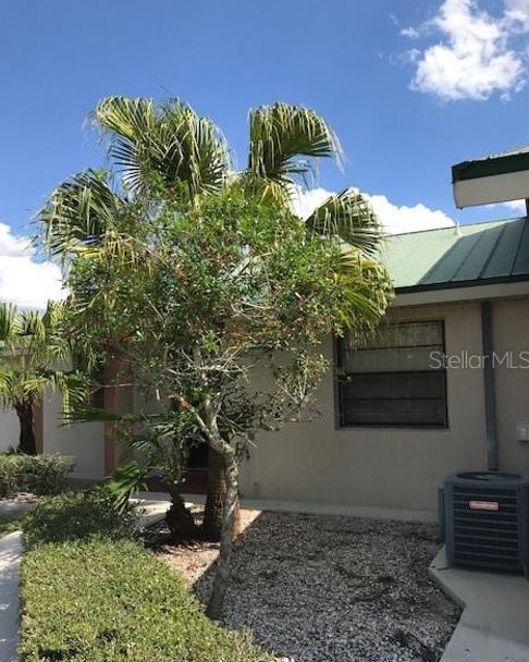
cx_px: 263
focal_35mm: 30
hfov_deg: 48.5
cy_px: 359
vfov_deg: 58.7
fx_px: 587
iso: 20
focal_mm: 3.99
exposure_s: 1/1597
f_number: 1.8
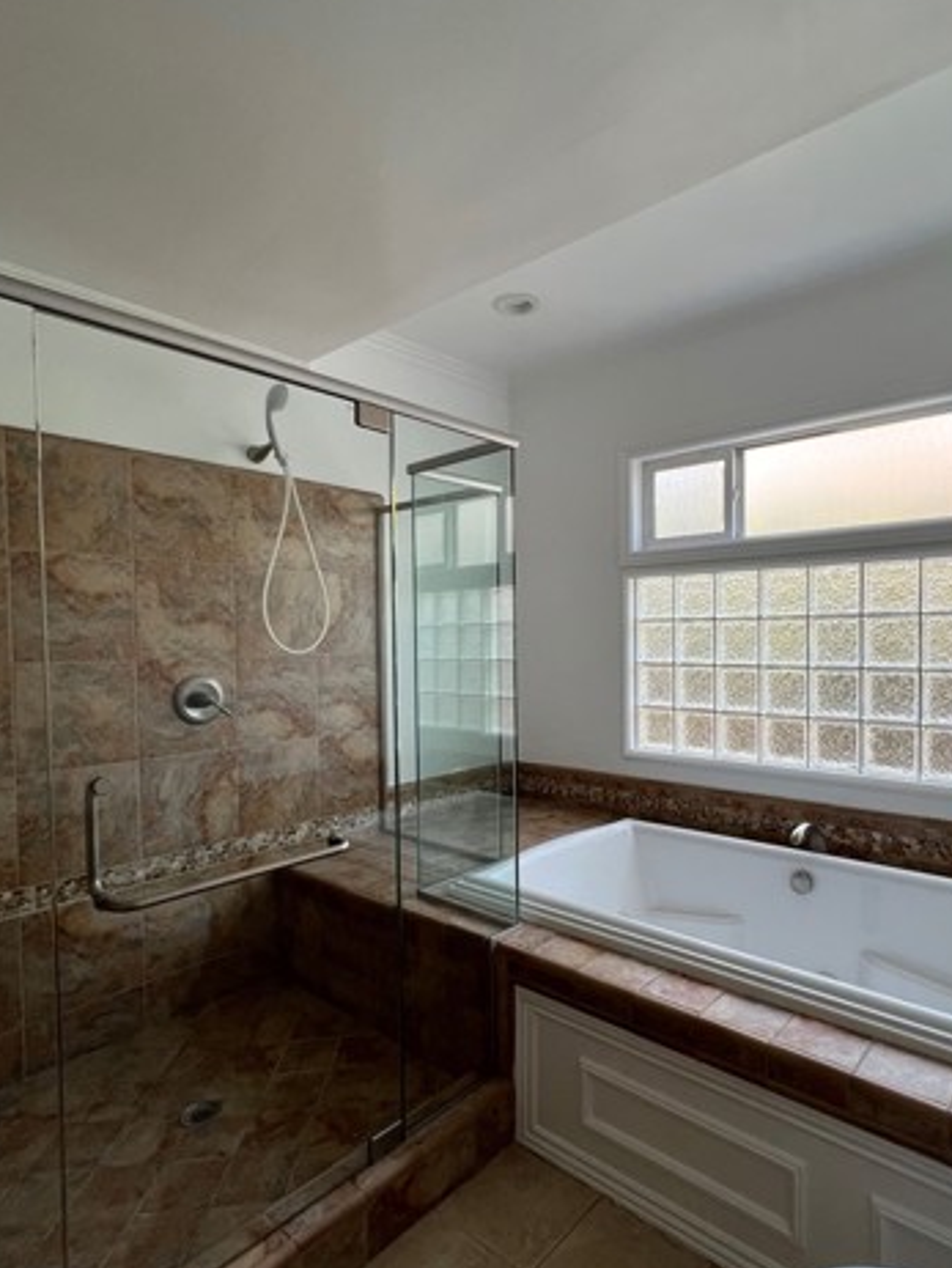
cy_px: 661
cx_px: 551
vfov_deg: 87.7
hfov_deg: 71.2
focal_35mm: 18
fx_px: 659
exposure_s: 1/99
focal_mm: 1.57
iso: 50
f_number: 1.8
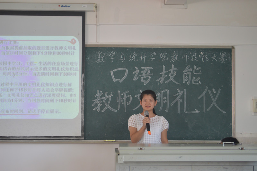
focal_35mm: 68
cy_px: 86
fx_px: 481
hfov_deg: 29.9
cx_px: 128
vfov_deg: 20.1
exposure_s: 1/30
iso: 400
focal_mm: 45
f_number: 5.3
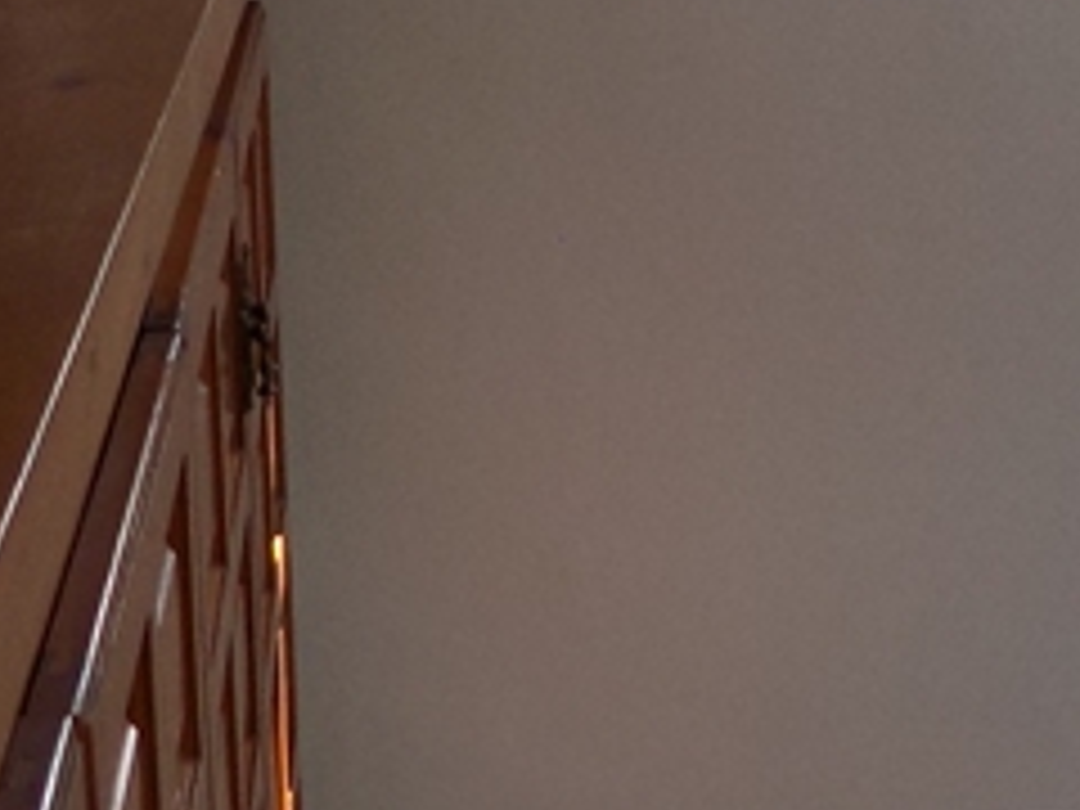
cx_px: 1143
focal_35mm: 98
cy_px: -63
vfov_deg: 14.8
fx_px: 3058
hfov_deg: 19.3
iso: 80
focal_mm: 4
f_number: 3.1
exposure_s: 1/125
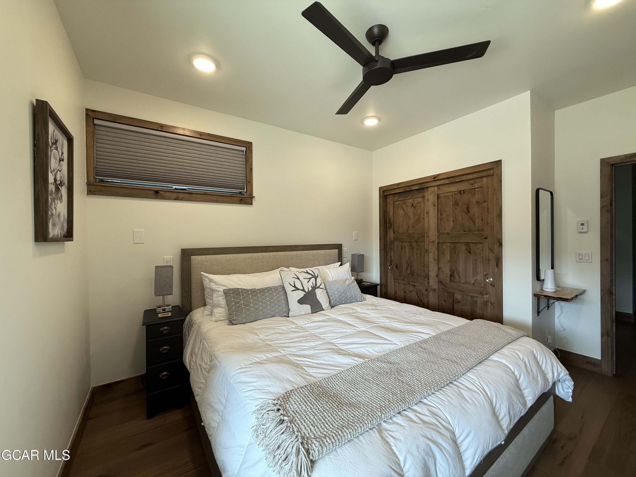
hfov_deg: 102.1
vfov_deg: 85.7
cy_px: 238
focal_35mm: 14
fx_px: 257
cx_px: 318
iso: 100
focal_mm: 2.22
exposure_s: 1/120
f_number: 2.2
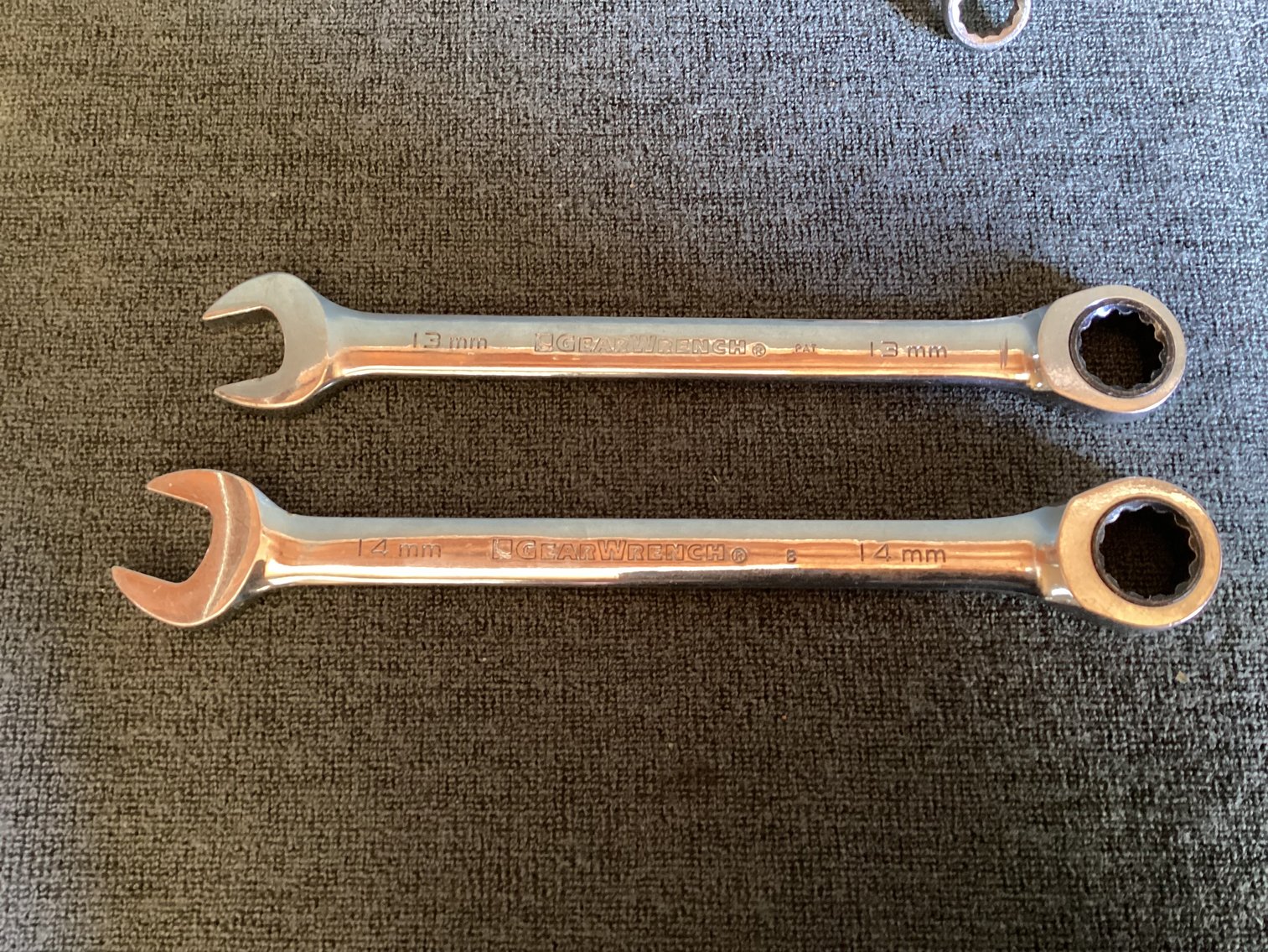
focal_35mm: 31
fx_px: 1136
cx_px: 634
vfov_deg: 45.4
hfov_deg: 58.3
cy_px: 476
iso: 400
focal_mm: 3.3
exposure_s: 1/25
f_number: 2.4
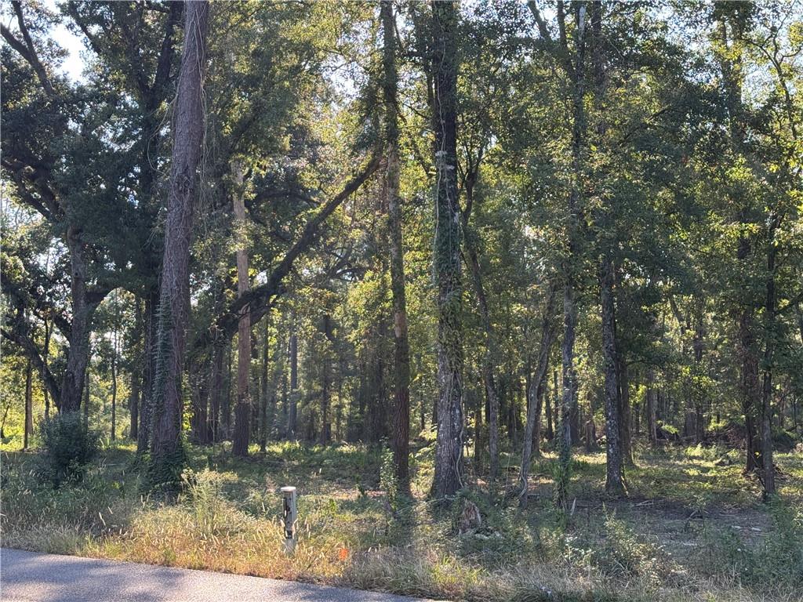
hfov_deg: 39.7
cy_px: 301
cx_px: 402
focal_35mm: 48
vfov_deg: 30.3
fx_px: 1113
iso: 64
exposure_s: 1/272
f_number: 1.78
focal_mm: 6.76
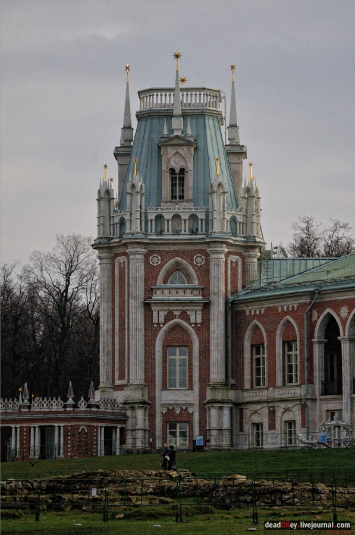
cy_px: 268
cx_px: 178
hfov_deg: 9.1
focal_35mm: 150
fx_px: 2226
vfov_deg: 13.7
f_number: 8
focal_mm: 100
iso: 500
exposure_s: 1/1250
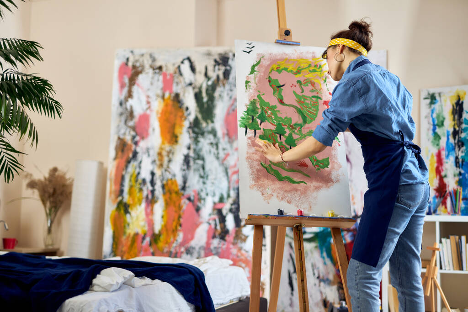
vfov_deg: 27.0
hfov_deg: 39.6
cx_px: 234
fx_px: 650
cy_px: 156
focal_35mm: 50
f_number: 1.4
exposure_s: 1/250
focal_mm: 50
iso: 400
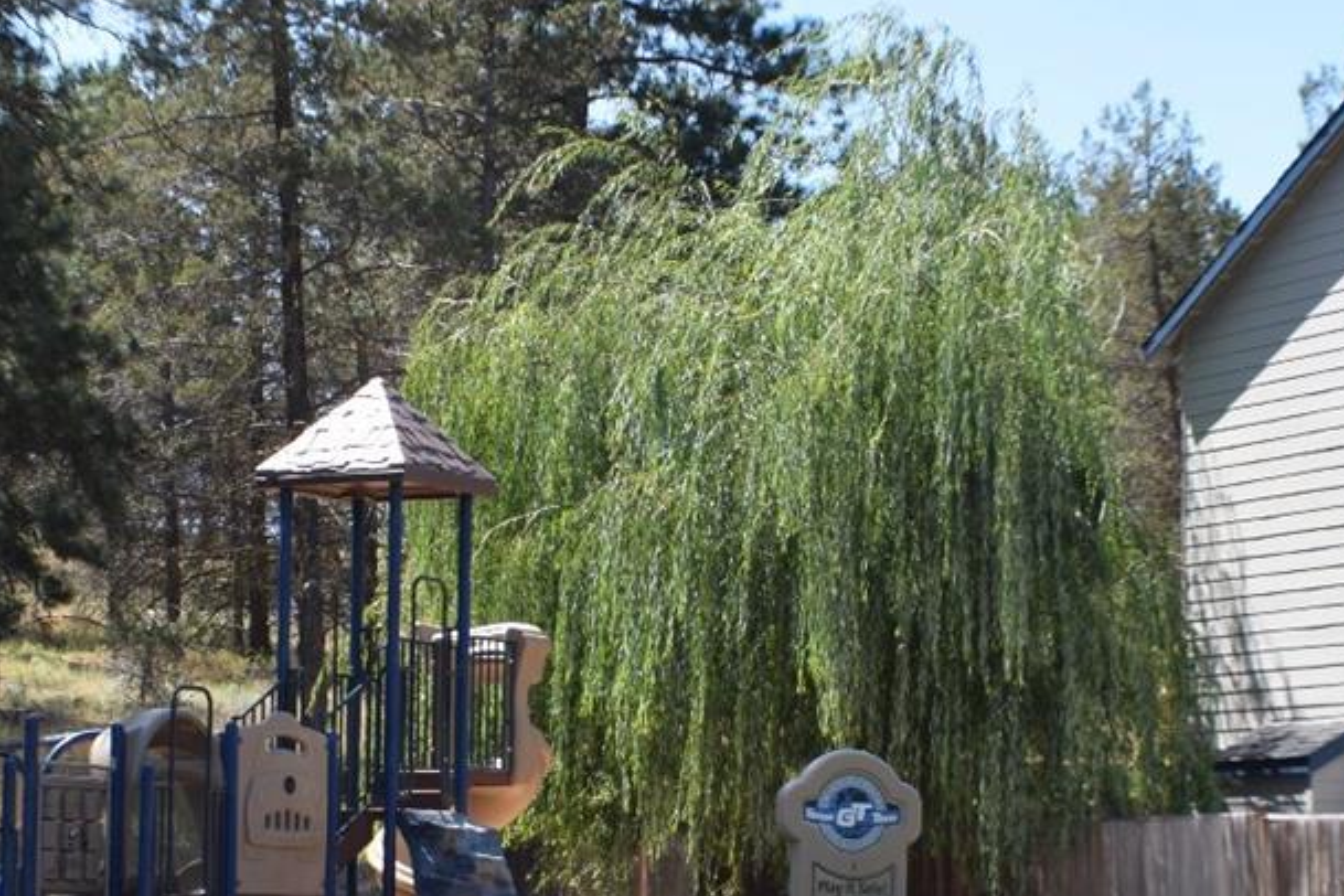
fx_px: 4824
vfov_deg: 10.6
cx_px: 488
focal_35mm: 129
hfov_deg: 15.8
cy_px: 552
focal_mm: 35
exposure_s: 1/160
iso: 100
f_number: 6.3
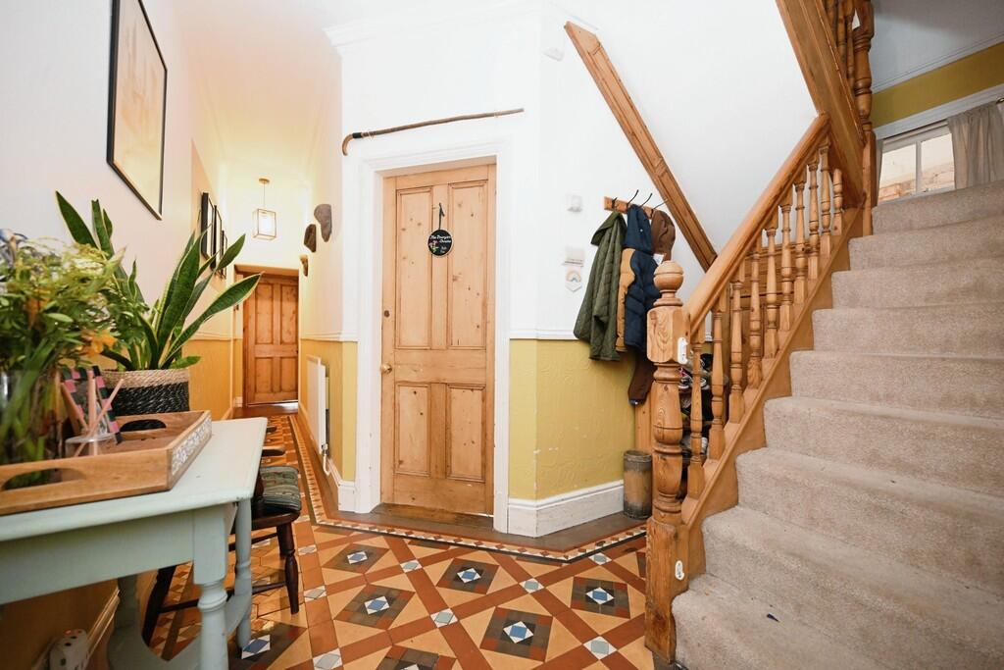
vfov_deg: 81.2
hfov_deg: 104.2
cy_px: 335
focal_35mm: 14
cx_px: 502
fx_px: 390
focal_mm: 14
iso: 4000
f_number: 4
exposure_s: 1/60
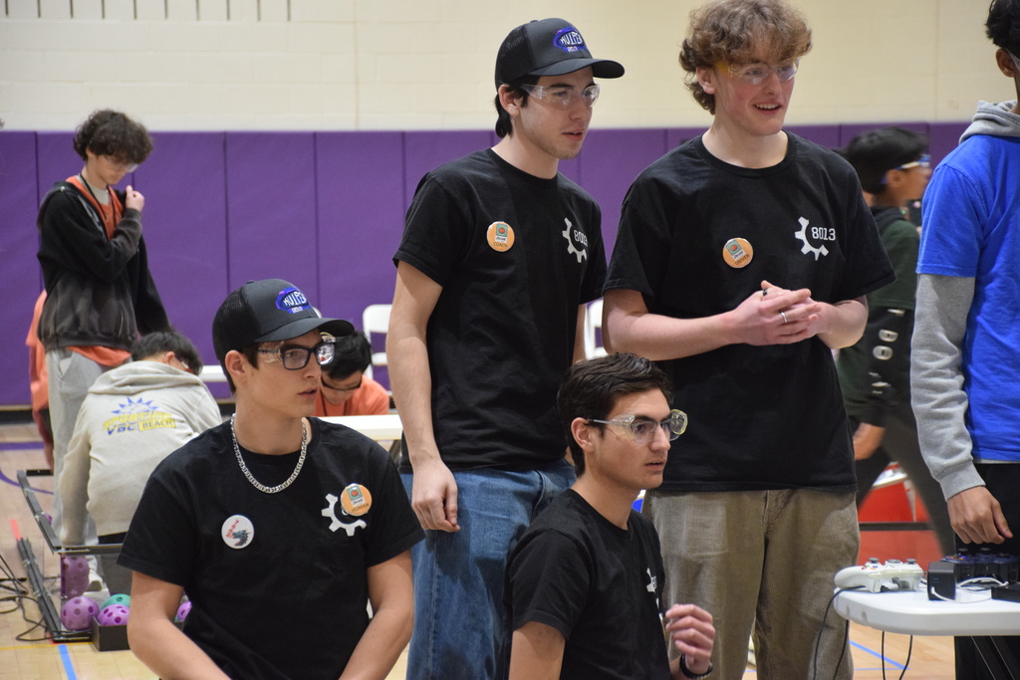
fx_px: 3613
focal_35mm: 128
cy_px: 340
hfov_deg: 16.1
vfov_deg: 10.8
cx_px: 510
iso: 2200
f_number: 5.3
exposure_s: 1/60
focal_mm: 85
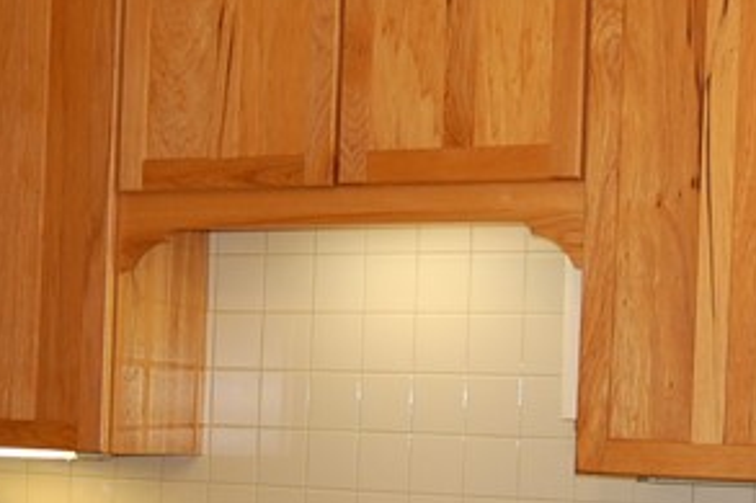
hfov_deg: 20.4
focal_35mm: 100
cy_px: 423
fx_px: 2099
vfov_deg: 13.6
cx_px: 350
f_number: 3.5
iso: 400
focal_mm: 18
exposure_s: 1/60
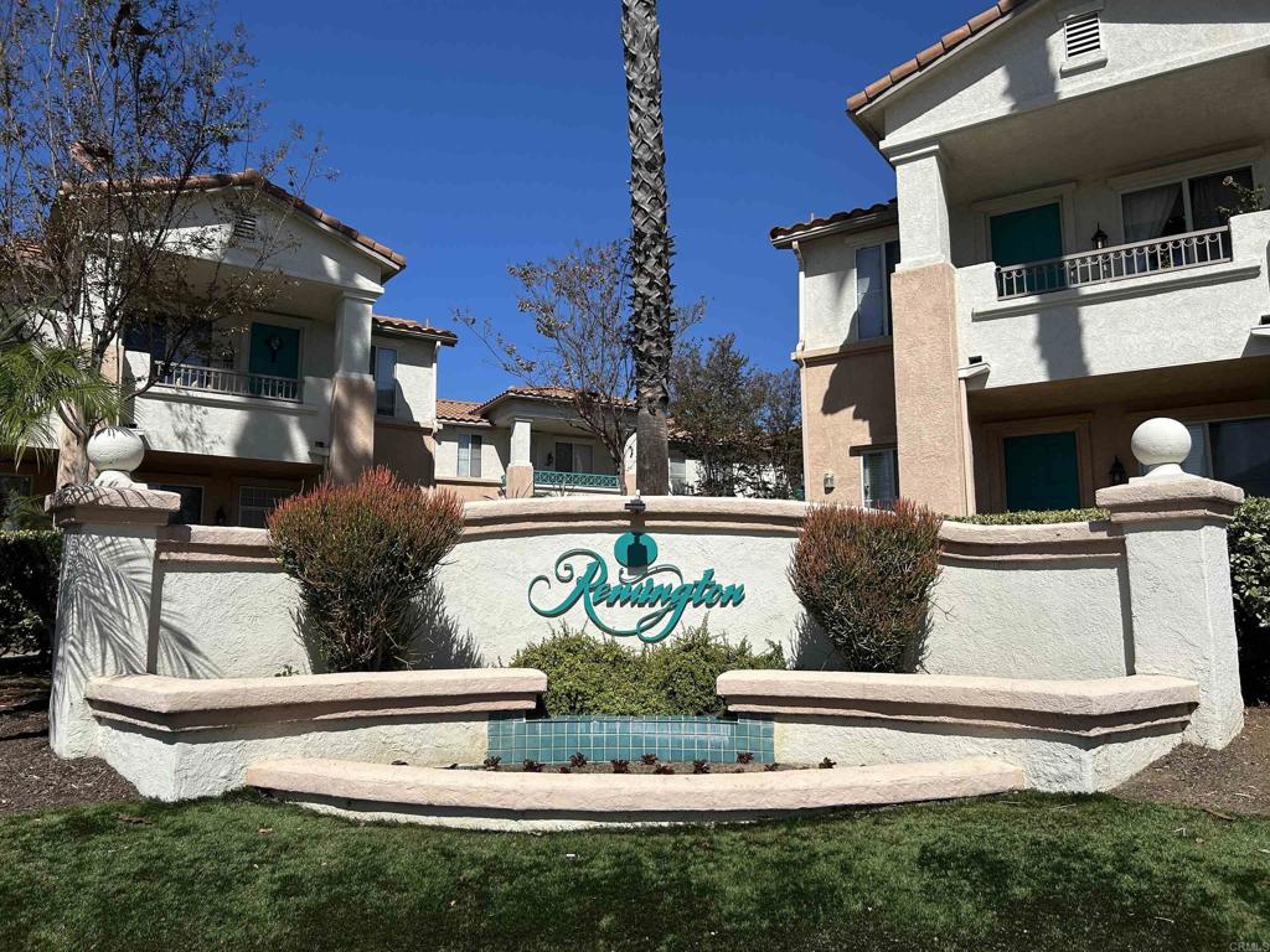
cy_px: 476
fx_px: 954
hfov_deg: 67.3
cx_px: 635
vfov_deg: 53.1
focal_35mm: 26
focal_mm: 5.7
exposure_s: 1/8000
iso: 50
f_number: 1.5
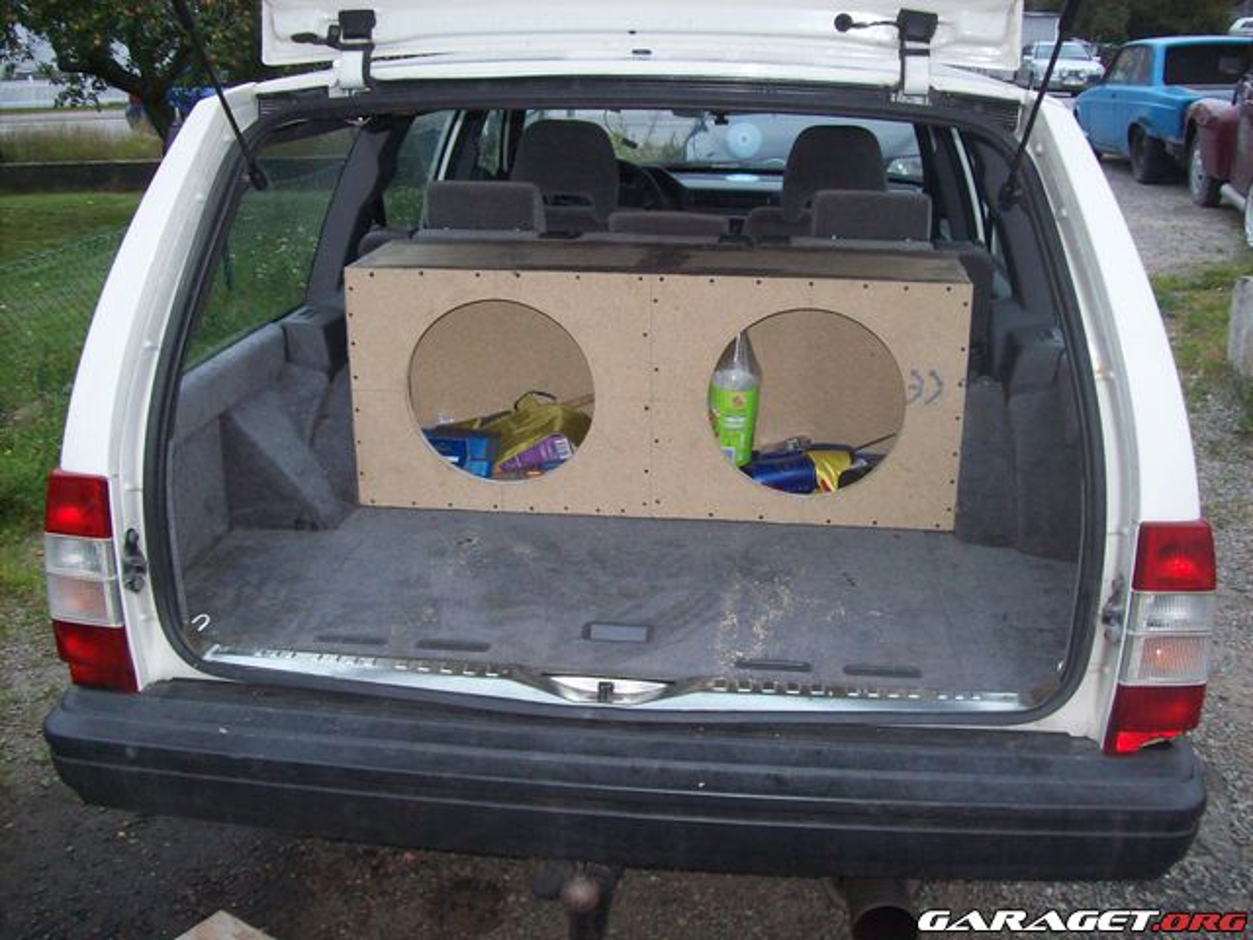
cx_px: 626
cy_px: 470
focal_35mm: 36
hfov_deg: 51.4
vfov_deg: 39.7
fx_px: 1303
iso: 200
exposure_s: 1/64
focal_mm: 6
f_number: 2.7
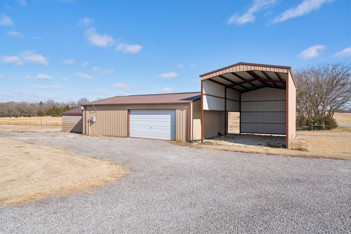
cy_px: 117
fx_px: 215
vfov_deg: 57.2
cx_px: 176
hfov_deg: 78.6
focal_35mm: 22
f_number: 7.1
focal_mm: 22
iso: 200
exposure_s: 1/1250
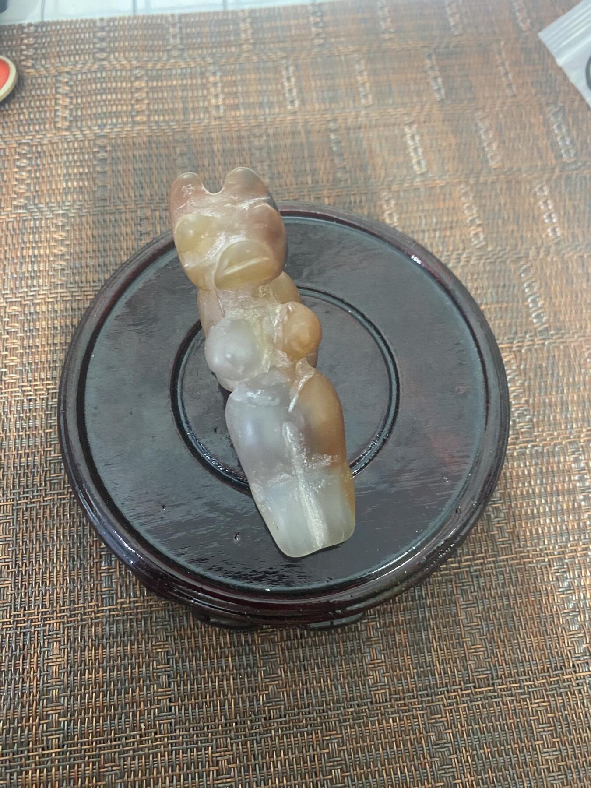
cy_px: 394
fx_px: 592
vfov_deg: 67.3
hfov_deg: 53.1
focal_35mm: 26
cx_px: 296
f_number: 1.8
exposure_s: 1/37
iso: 640
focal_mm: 4.25
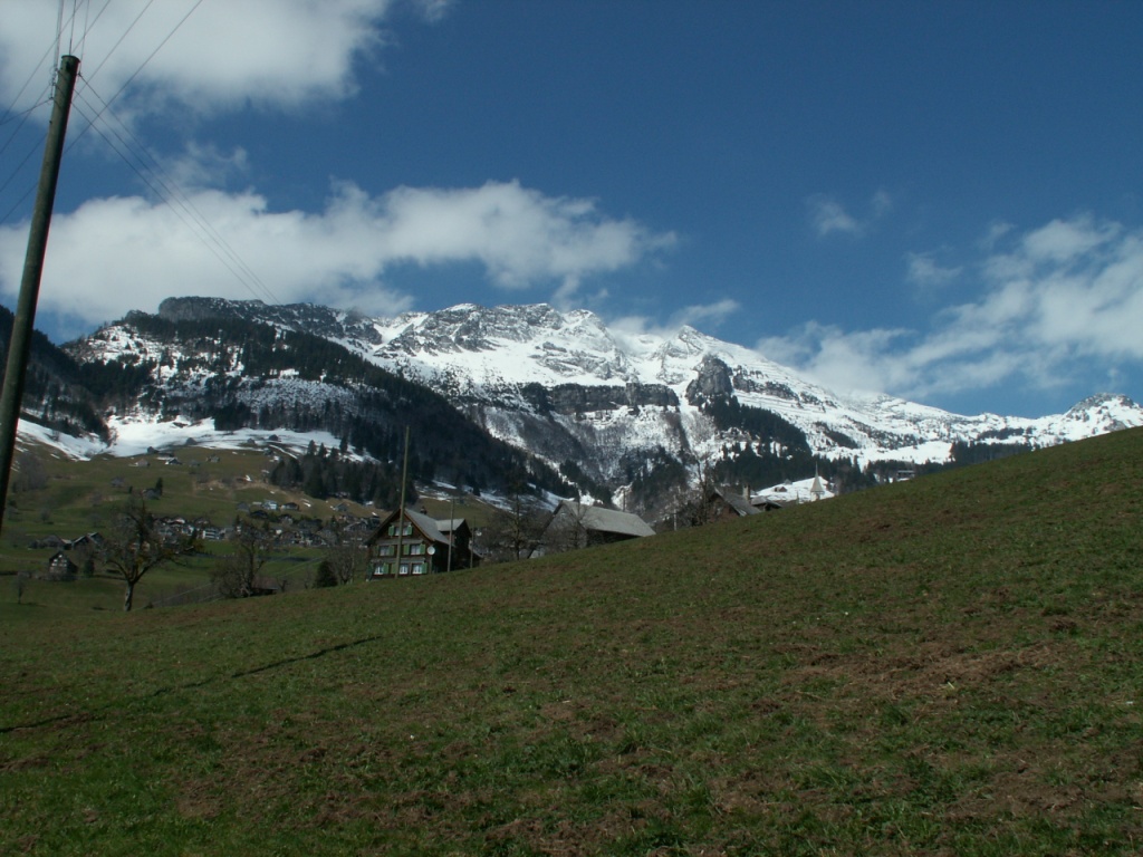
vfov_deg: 40.7
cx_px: 572
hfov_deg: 52.6
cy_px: 428
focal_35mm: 35
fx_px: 1156
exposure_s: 1/400
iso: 50
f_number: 8
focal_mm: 5.86
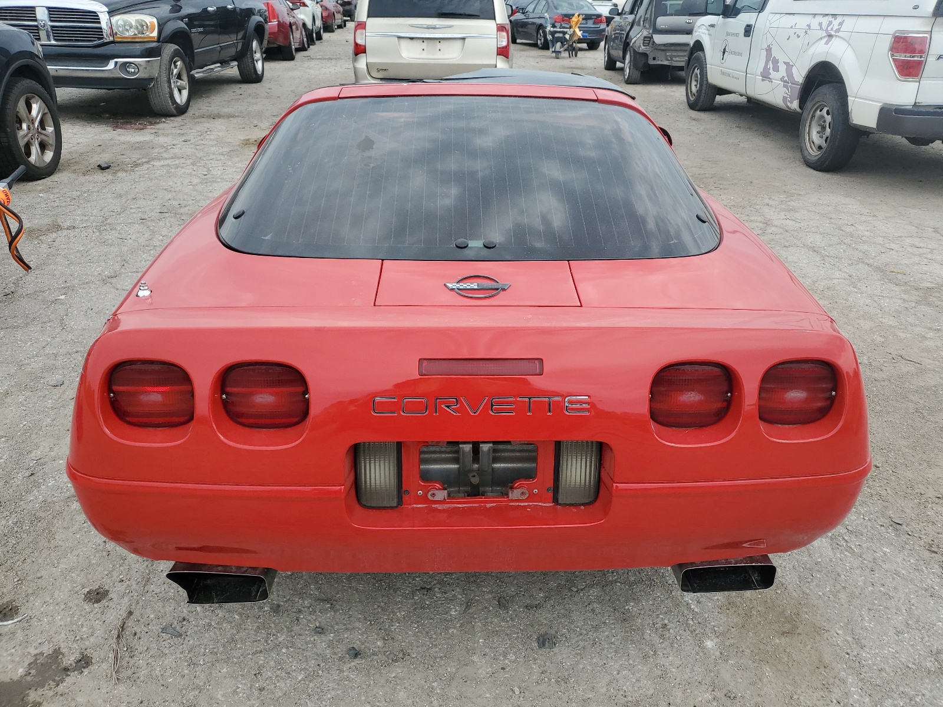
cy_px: 354
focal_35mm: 26
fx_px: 708
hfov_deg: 67.3
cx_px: 472
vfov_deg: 53.1
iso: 50
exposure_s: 1/1429
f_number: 1.5
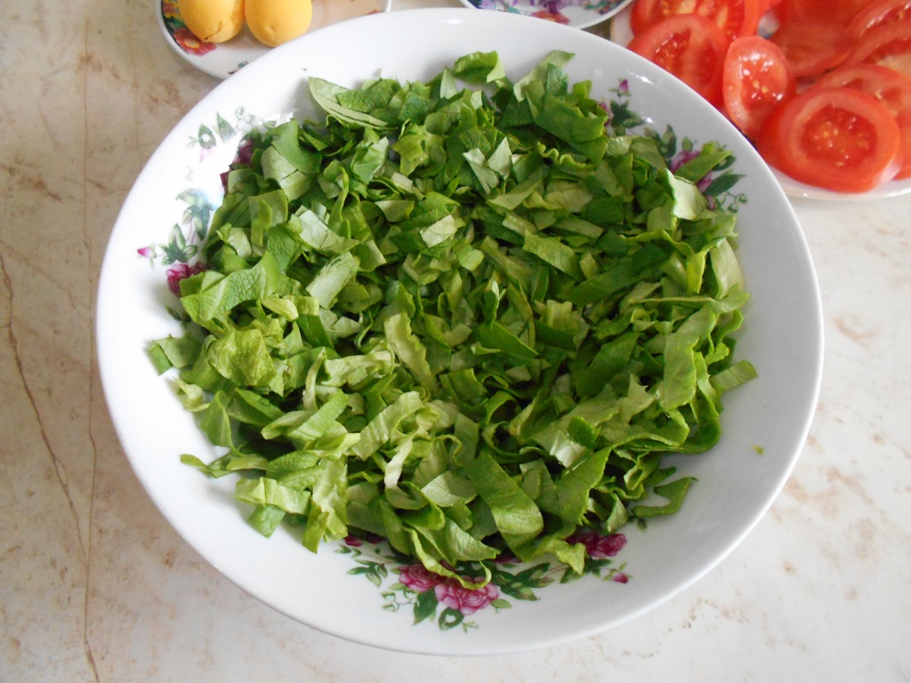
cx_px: 456
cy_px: 342
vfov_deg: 53.1
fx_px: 684
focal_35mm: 26
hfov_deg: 67.3
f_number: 3.2
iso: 800
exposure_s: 1/60
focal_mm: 4.6
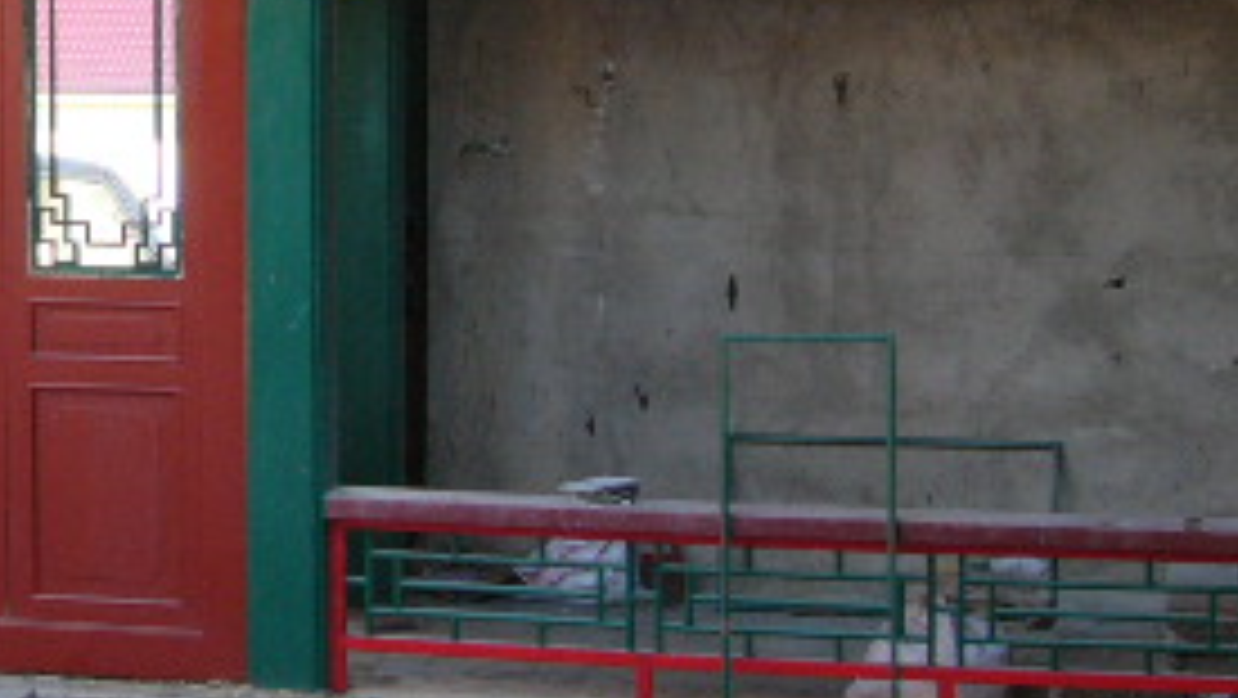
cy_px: 113
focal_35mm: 114
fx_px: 3744
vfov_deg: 10.6
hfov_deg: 18.1
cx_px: -122
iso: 100
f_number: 3.2
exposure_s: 1/60
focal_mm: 7.5
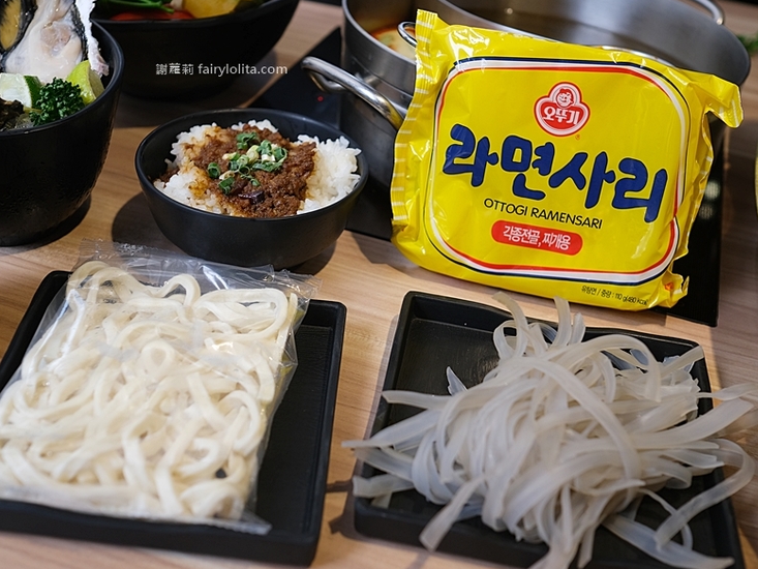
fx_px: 854
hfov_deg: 47.8
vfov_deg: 36.8
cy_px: 282
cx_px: 365
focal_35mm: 39
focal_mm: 23
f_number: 3.2
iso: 400
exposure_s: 1/100
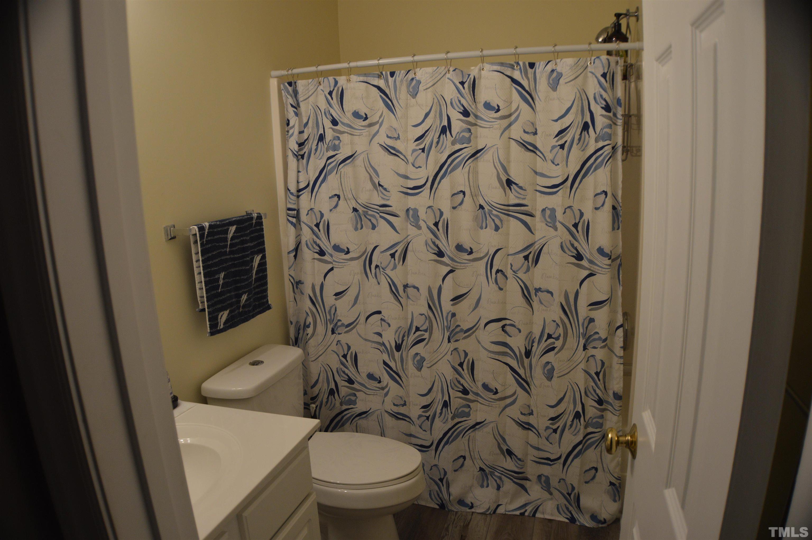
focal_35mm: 30
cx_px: 406
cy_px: 270
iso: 400
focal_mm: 20
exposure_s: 1/60
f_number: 4
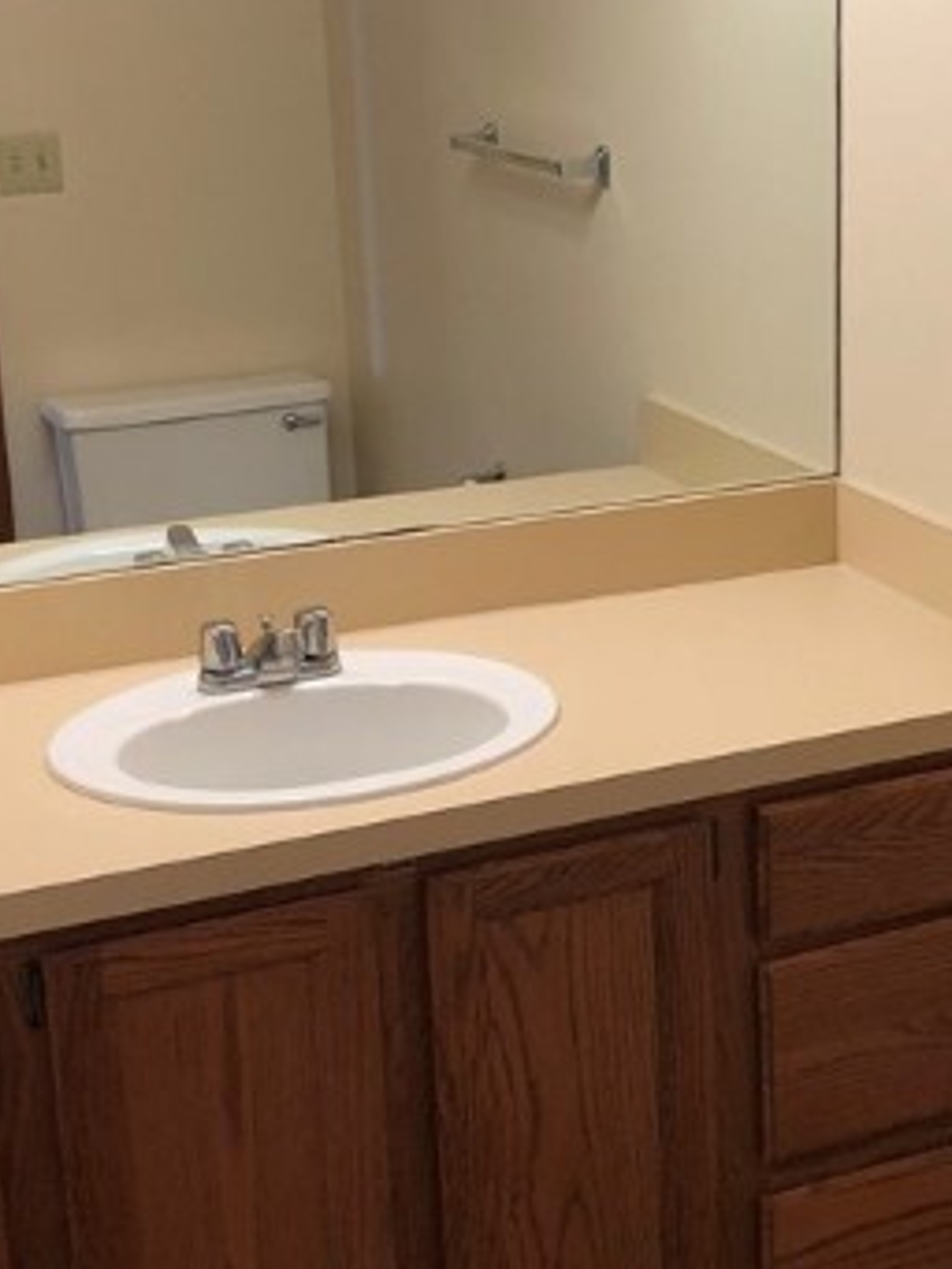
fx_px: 2309
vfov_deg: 30.7
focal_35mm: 63
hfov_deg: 23.0
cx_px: 744
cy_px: 554
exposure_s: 1/30
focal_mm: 3.99
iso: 32
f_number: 1.8
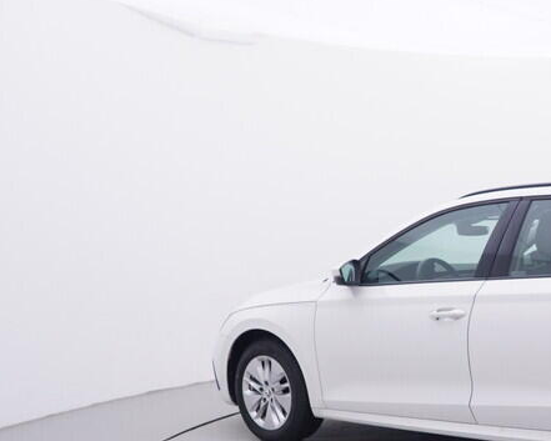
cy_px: 329
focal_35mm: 49
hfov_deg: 33.9
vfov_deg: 30.3
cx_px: 578
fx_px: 801
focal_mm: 15
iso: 200
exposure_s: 1/80
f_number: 5
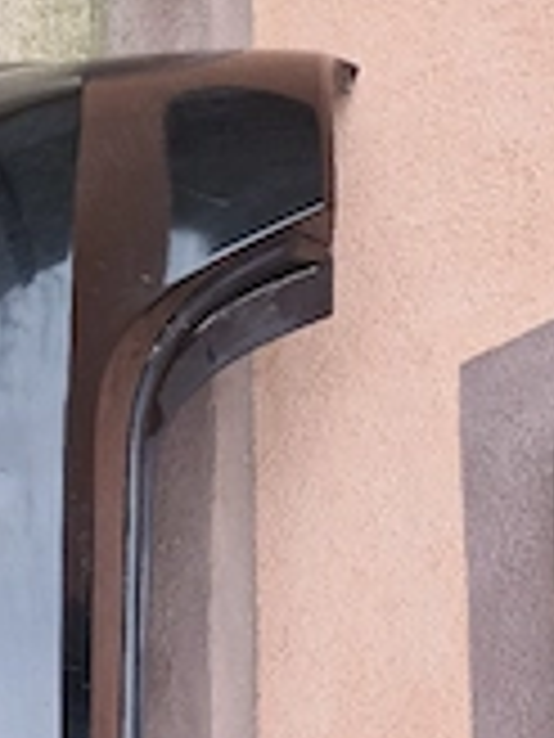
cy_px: 842
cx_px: -54
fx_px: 1195
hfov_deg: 24.4
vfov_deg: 30.2
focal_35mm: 56
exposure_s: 1/182
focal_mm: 5.4
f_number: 1.8
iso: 50
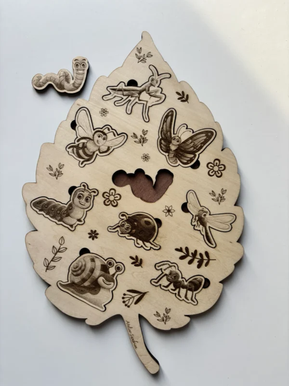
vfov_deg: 67.3
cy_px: 193
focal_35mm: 26
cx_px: 144
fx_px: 289
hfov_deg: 53.1
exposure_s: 1/121
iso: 50
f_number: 1.6
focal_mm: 5.96
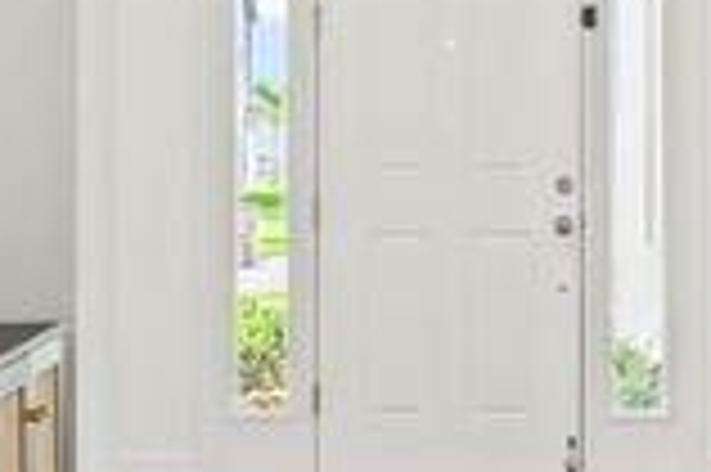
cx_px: 493
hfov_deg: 23.2
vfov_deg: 15.6
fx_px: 1721
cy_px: 196
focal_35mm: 87
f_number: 8
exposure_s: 1.3
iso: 200
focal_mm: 13
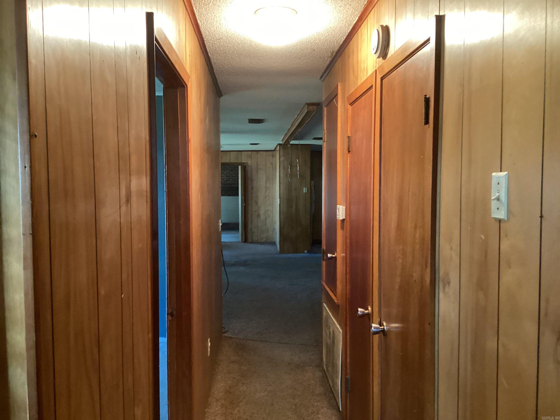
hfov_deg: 58.4
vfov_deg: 45.4
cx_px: 280
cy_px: 210
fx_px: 502
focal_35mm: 31
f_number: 2.4
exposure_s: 1/30
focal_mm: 3.3
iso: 500
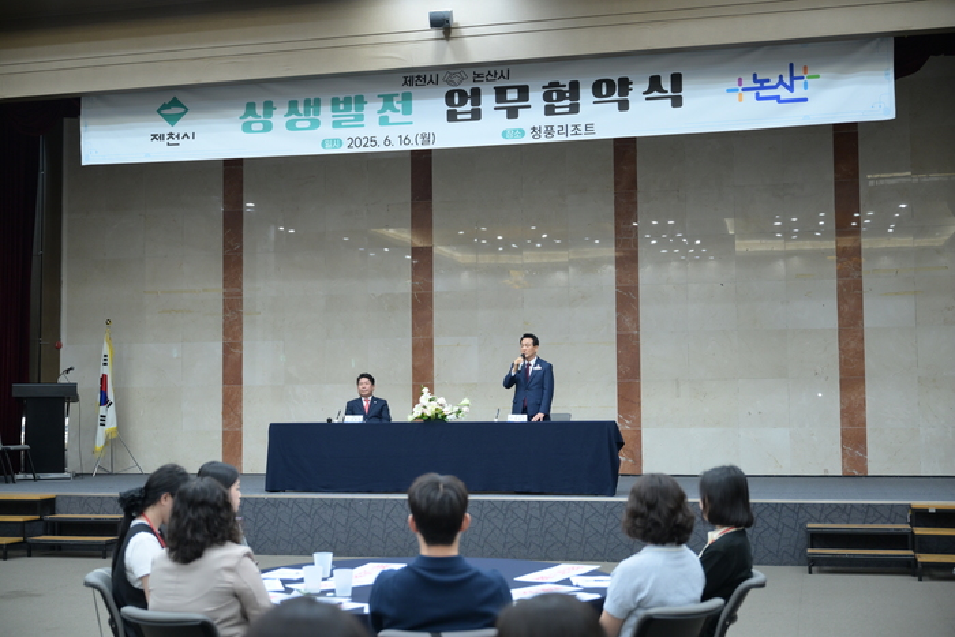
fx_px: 1274
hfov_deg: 41.1
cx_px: 478
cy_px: 318
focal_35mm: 48
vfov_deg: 28.1
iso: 1250
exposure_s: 1/200
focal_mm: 48
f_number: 2.8
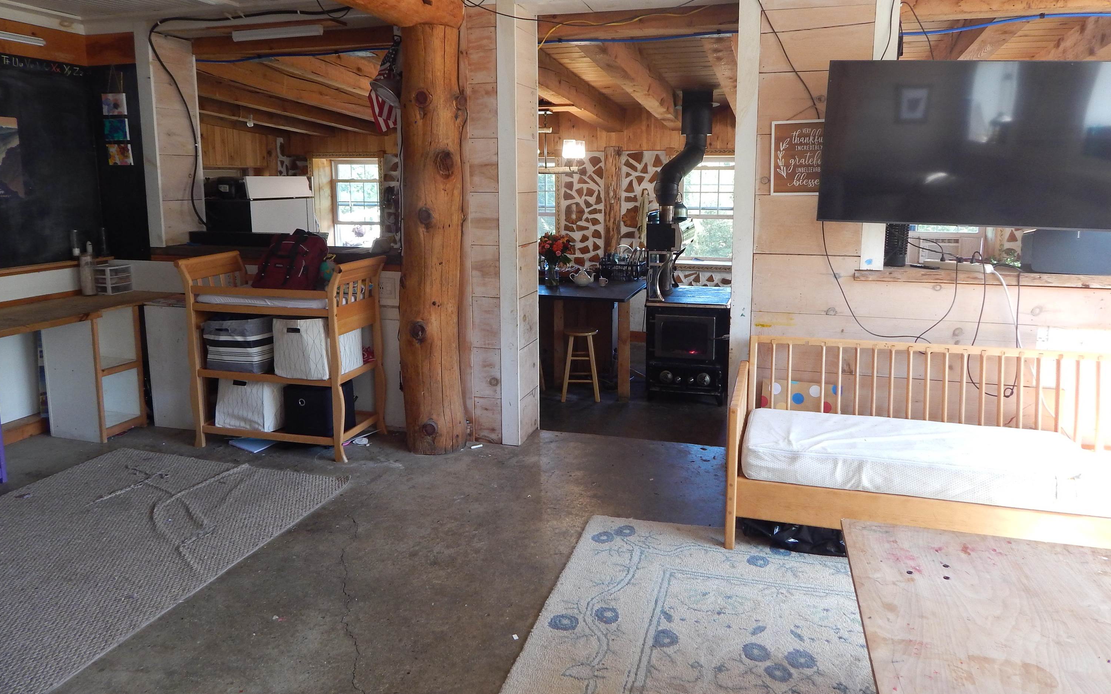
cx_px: 560
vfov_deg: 49.1
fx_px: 757
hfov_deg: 72.5
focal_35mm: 25
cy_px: 290
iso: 160
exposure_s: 1/30
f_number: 3
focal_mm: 4
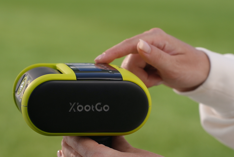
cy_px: 86
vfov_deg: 9.5
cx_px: 97
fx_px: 943
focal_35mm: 145
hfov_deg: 14.1
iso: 200
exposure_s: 1/1600
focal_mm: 75
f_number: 4.5
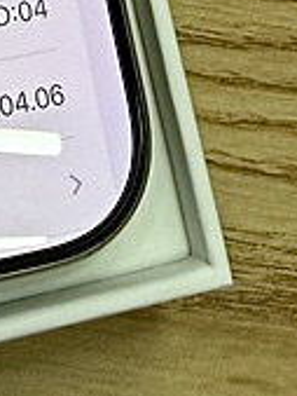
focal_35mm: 128
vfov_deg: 13.0
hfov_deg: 11.0
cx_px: -198
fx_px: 1462
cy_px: -445
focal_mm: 2.22
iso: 50
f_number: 2.2
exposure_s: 1/120
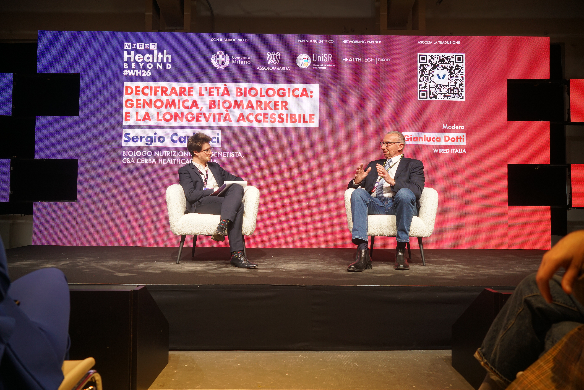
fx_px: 406
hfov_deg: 71.5
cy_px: 195
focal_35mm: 25
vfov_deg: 51.3
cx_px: 292
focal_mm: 25
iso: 400
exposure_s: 1/60
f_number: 4
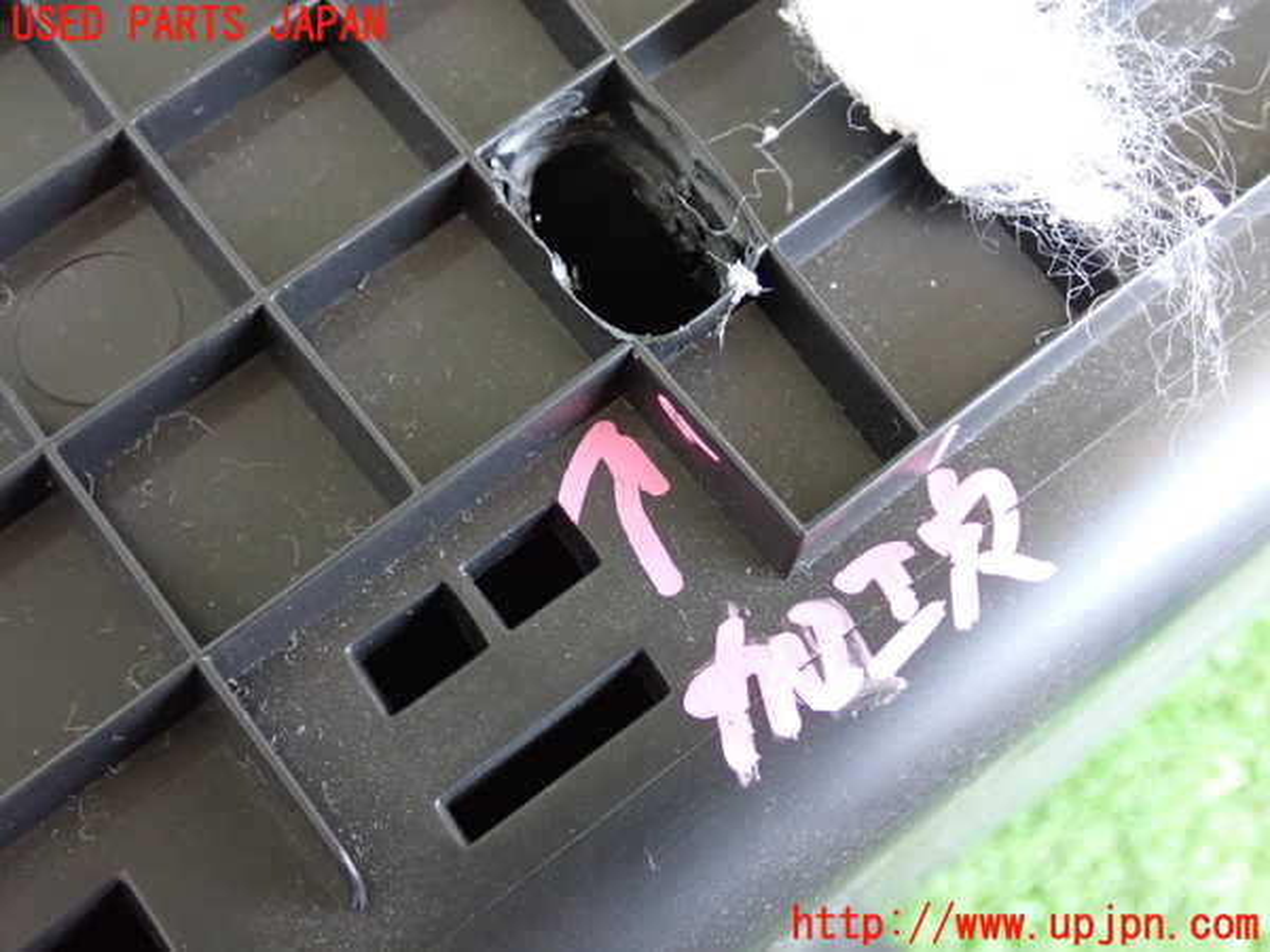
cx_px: 635
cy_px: 476
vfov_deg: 32.9
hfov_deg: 42.9
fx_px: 1614
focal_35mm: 44
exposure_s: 1/30
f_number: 2.9
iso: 800
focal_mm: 7.84
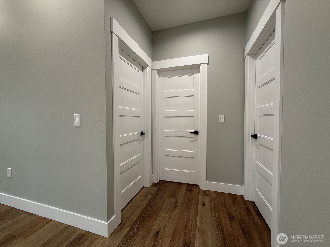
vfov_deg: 85.7
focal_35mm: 14
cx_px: 165
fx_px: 133
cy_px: 124
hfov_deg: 102.1
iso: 250
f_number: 2.2
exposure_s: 1/120
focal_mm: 2.22
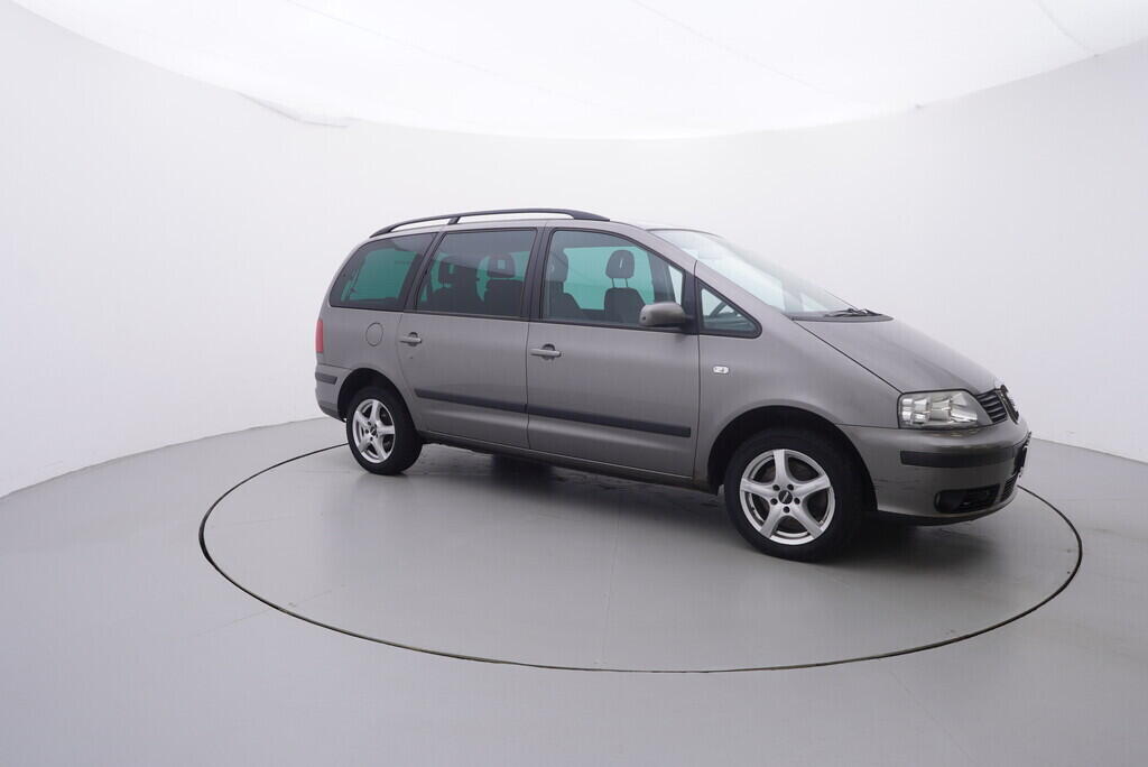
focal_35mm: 22
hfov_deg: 77.3
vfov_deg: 56.2
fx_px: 718
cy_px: 384
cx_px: 574
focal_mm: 15
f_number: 5
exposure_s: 1/80
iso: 200
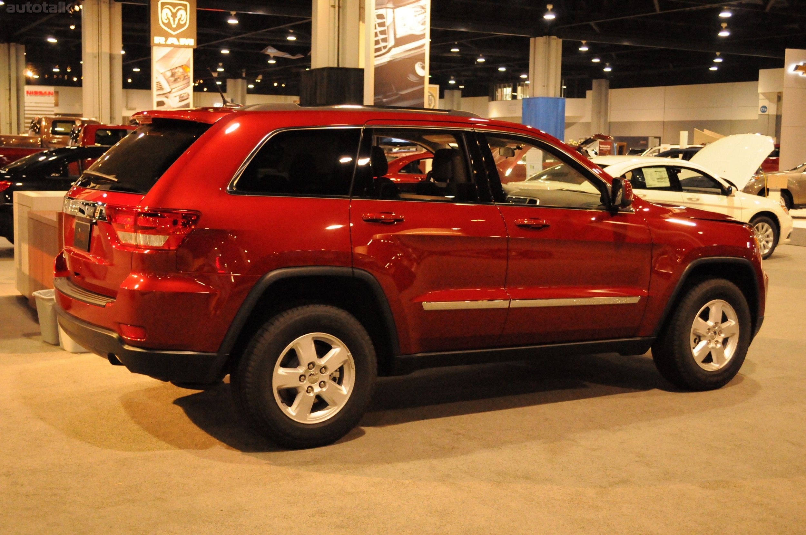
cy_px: 268
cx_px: 403
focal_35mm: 48
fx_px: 1073
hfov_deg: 41.2
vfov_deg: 28.0
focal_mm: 32
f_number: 4.8
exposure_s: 1/125
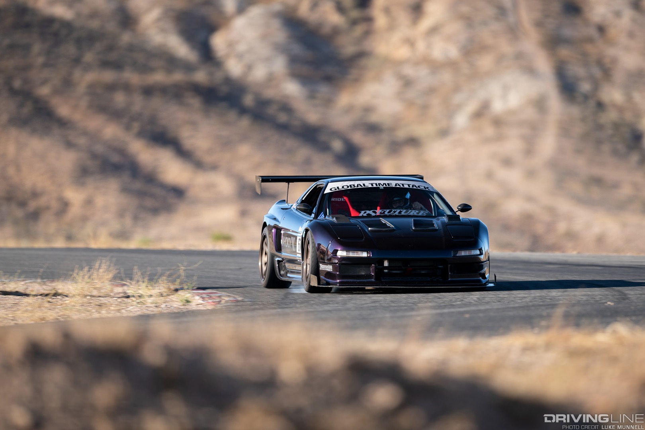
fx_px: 7166
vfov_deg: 3.4
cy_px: 215
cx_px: 322
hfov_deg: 5.2
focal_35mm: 400
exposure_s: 1/160
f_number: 2.8
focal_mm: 400
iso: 31
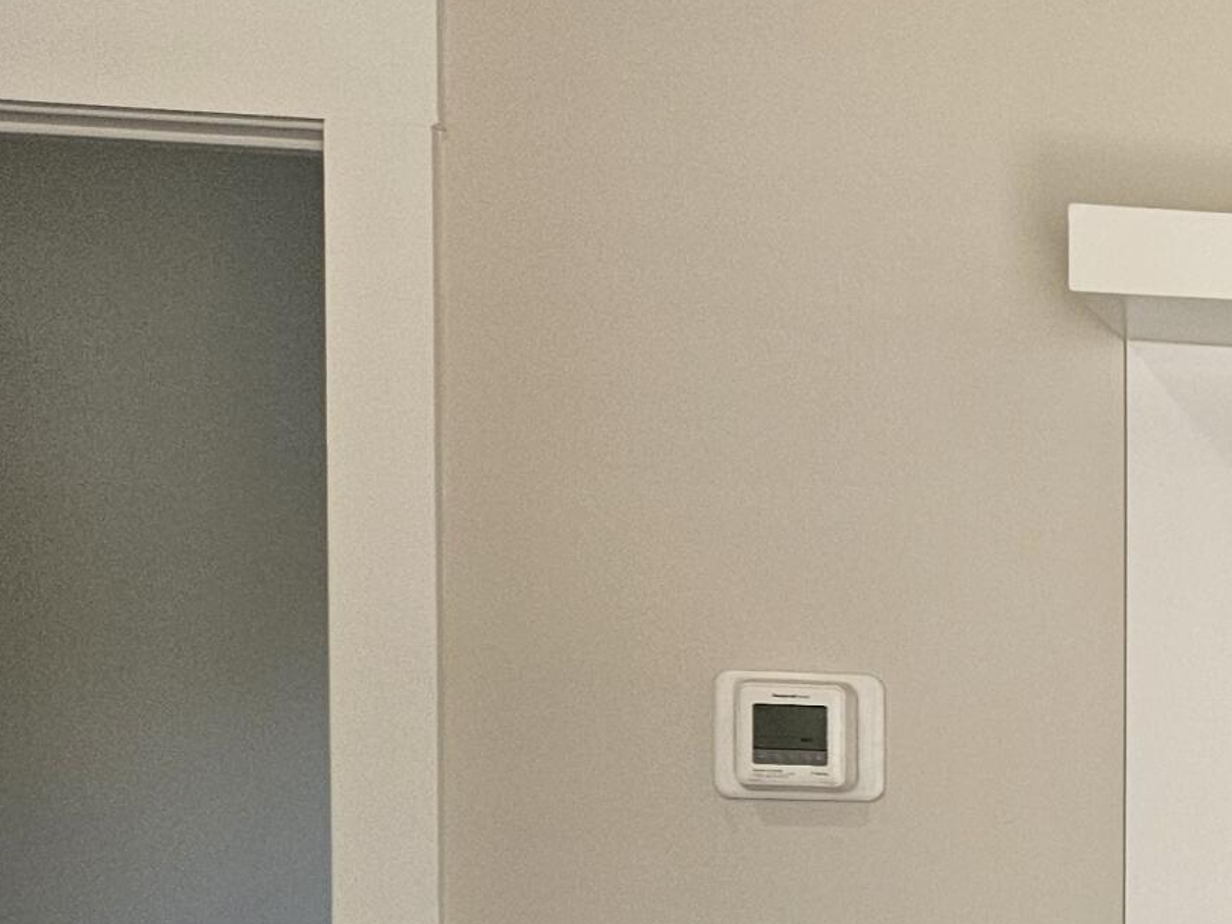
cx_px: 2074
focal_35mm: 80
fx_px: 2847
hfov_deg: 19.6
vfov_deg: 17.8
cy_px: 1018
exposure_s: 1/120
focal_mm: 5.4
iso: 64
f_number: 1.8
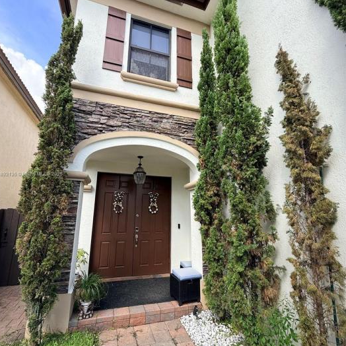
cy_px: 174
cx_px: 168
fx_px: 192
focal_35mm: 17
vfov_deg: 84.0
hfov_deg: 83.9
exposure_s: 1/433
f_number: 2.2
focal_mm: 2.22
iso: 50
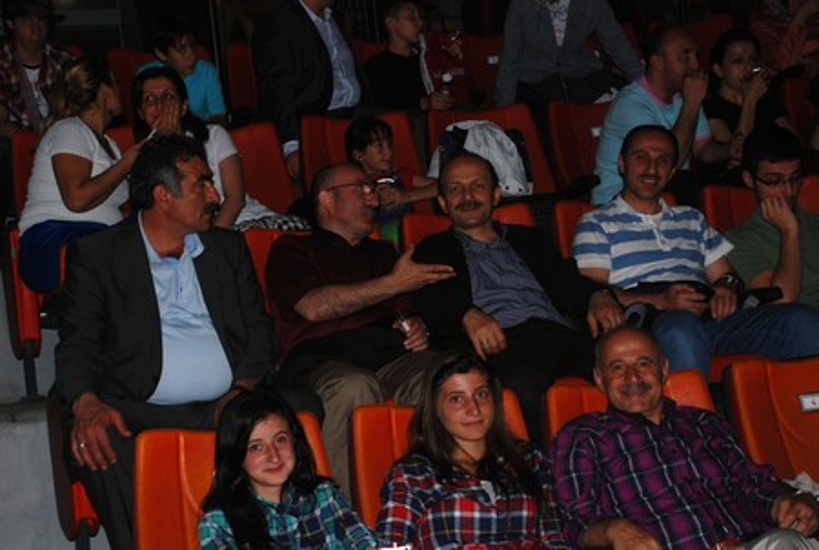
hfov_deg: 28.0
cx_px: 410
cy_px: 275
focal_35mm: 72
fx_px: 1641
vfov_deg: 19.0
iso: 200
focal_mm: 48
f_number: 4.8
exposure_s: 1/60
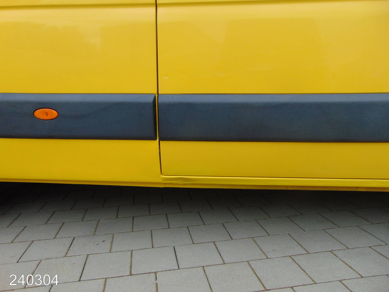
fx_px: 281
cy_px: 146
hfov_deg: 69.4
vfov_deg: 54.9
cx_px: 194
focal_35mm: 25
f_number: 3
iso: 100
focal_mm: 4.5
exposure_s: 1/400
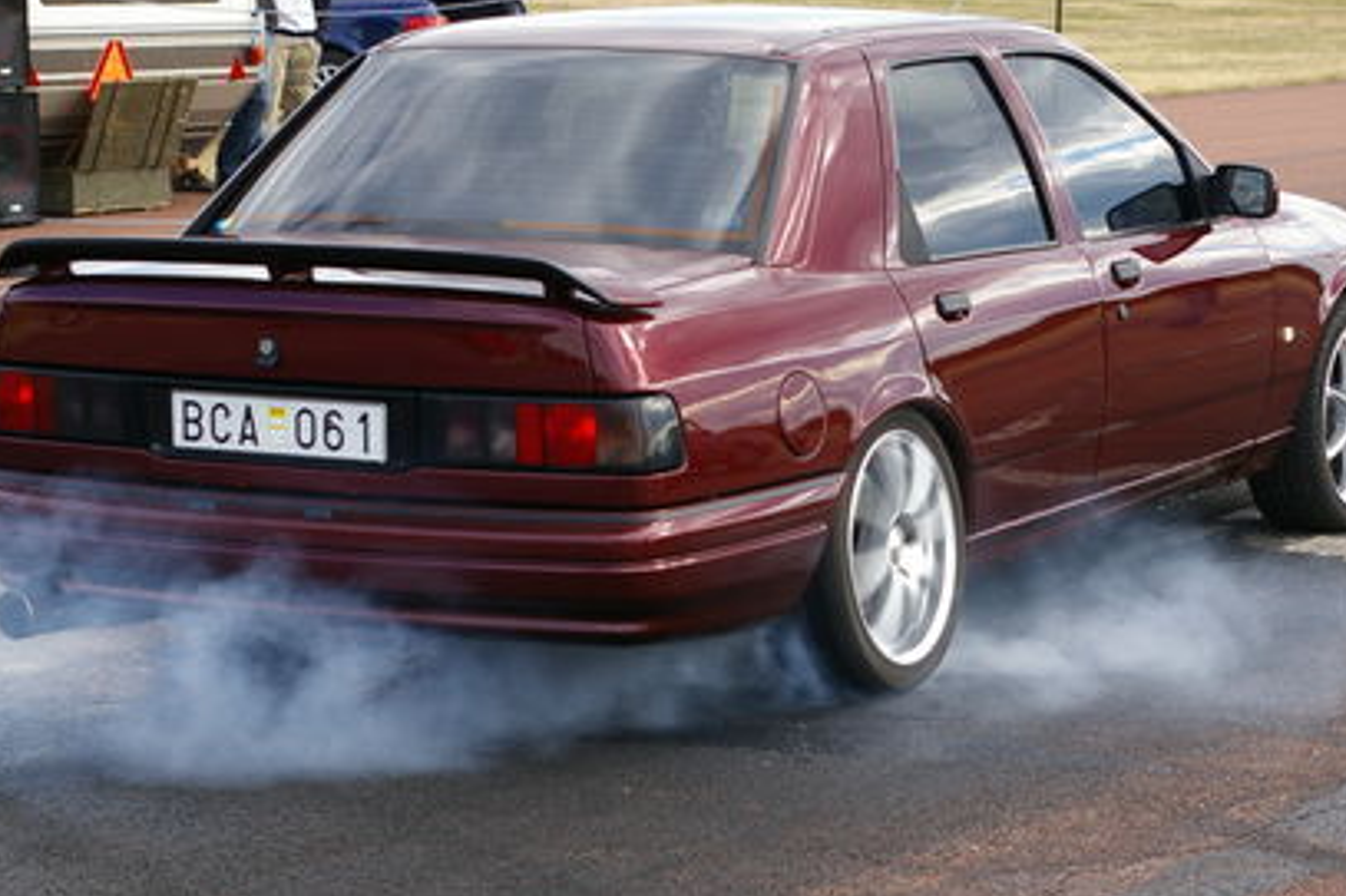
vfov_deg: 11.6
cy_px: 473
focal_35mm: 118
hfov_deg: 17.3
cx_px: 886
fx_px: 4410
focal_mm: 50
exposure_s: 1/125
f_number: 8
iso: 200
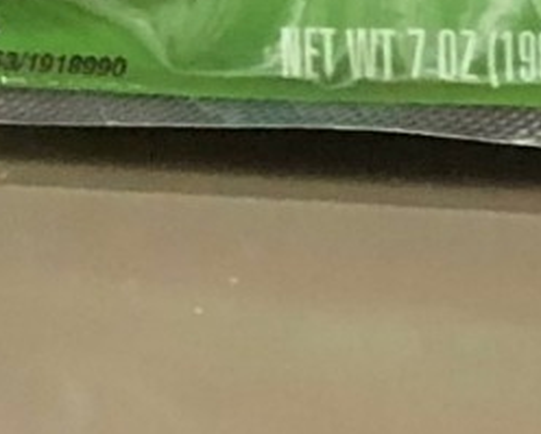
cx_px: 1211
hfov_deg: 9.9
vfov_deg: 8.0
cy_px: -696
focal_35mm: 176
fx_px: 2821
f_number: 1.8
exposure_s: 1/27
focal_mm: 4
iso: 40
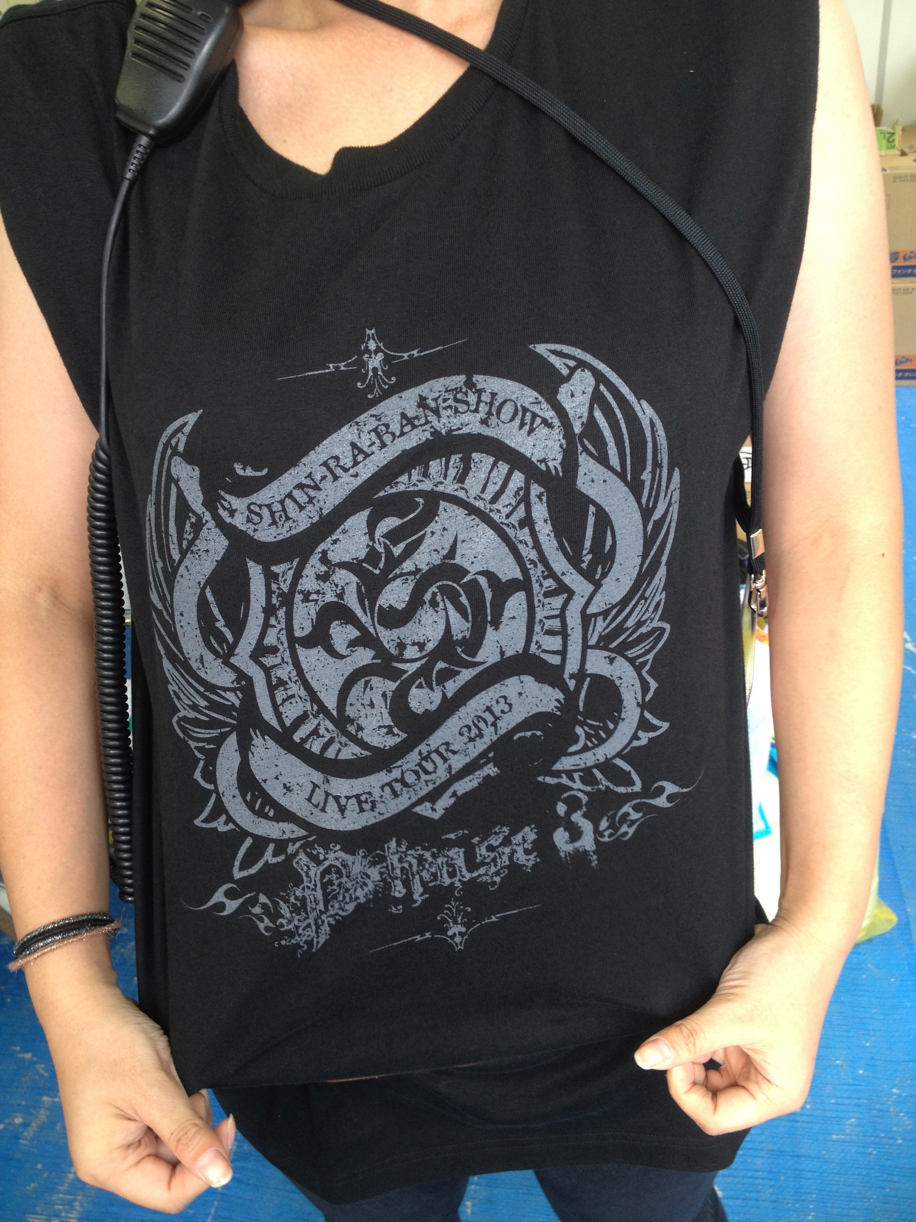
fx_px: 1235
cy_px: 611
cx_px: 458
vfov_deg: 52.6
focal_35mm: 35
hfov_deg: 40.7
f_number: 2.4
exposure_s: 1/40
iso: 50
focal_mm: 4.28
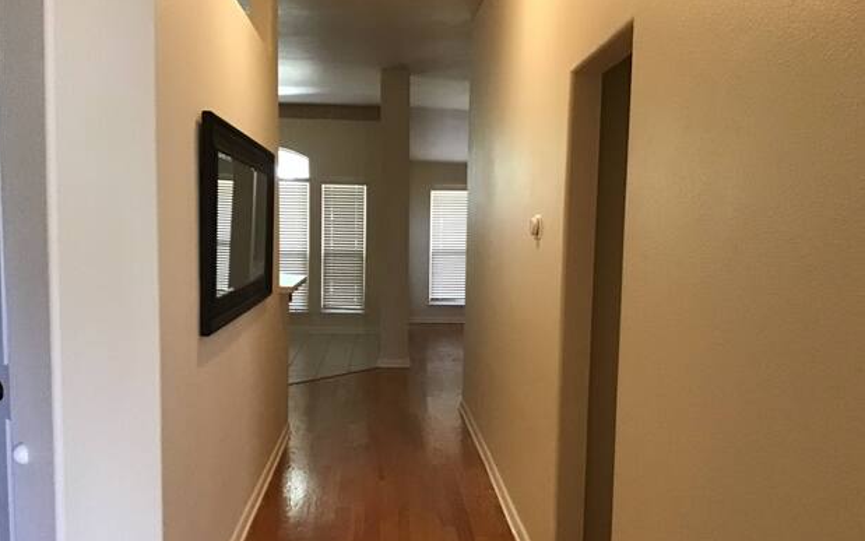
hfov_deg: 56.7
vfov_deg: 37.2
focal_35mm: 34
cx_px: 421
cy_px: 308
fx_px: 802
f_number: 2.4
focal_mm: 3.3
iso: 250
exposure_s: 1/30
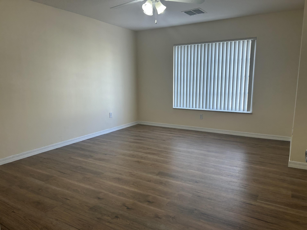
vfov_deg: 53.1
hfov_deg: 67.3
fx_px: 231
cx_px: 154
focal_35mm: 26
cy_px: 115
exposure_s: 1/120
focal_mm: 5.7
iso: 40
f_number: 1.5
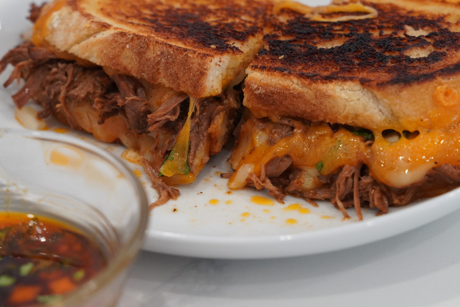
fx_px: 1198
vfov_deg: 14.6
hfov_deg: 21.7
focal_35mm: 94
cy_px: 154
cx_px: 230
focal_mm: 62.5
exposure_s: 1/80
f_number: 6.3
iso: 1600
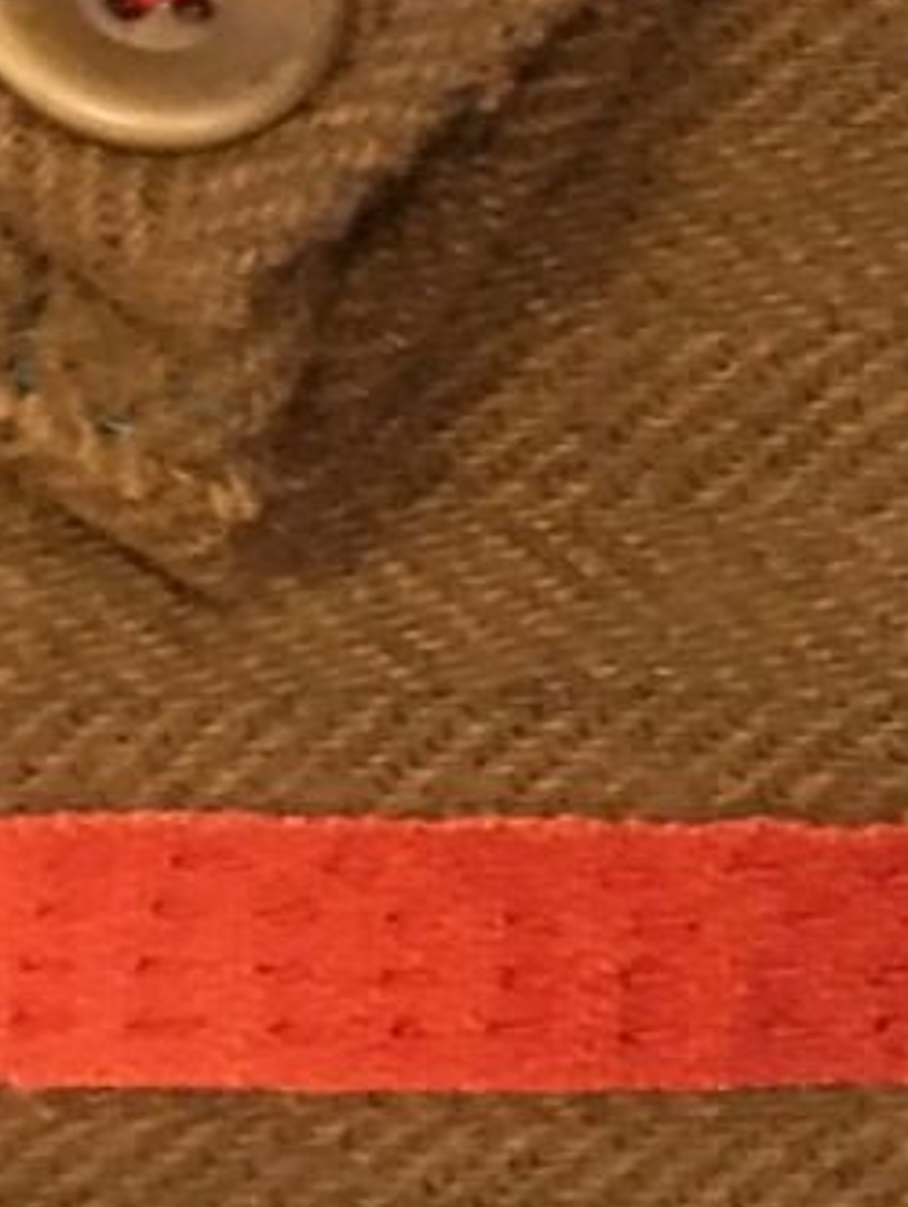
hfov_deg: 10.3
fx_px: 4887
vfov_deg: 13.8
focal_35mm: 140
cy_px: -51
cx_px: 1273
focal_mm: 4.15
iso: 100
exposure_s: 1/15
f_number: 2.2
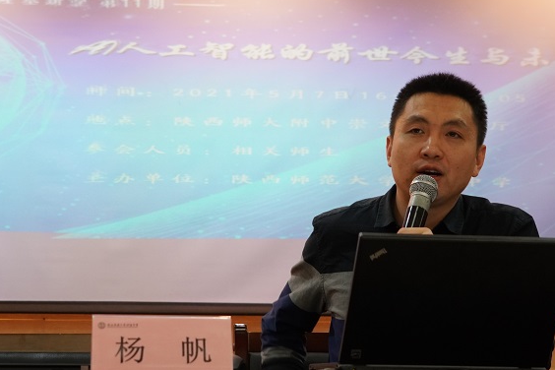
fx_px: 1213
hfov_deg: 25.8
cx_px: 262
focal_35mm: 79
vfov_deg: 17.3
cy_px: 133
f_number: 4
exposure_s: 1/60
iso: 2000
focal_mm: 37
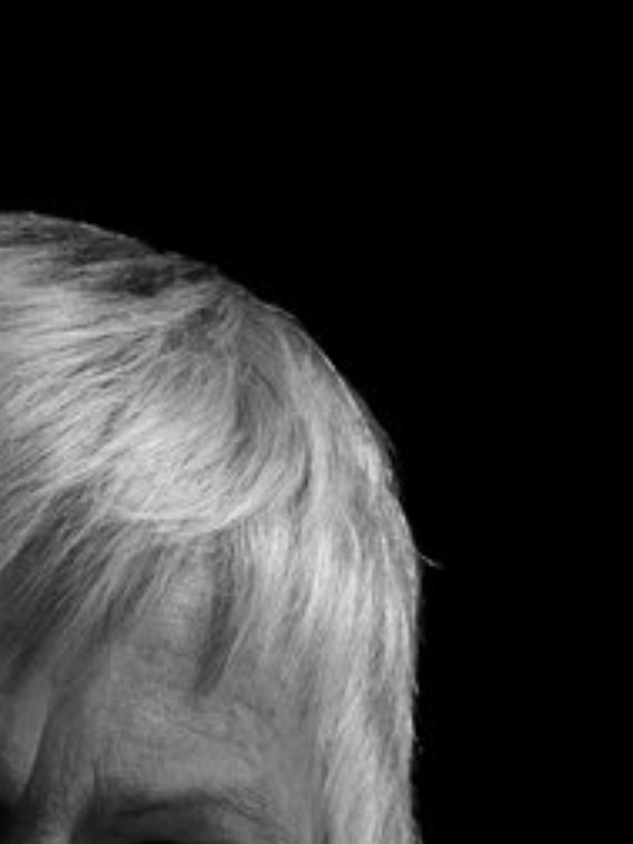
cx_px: -37
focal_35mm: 321
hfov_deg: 4.6
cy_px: 921
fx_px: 7827
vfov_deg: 6.1
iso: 200
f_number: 8
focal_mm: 105
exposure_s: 1/60
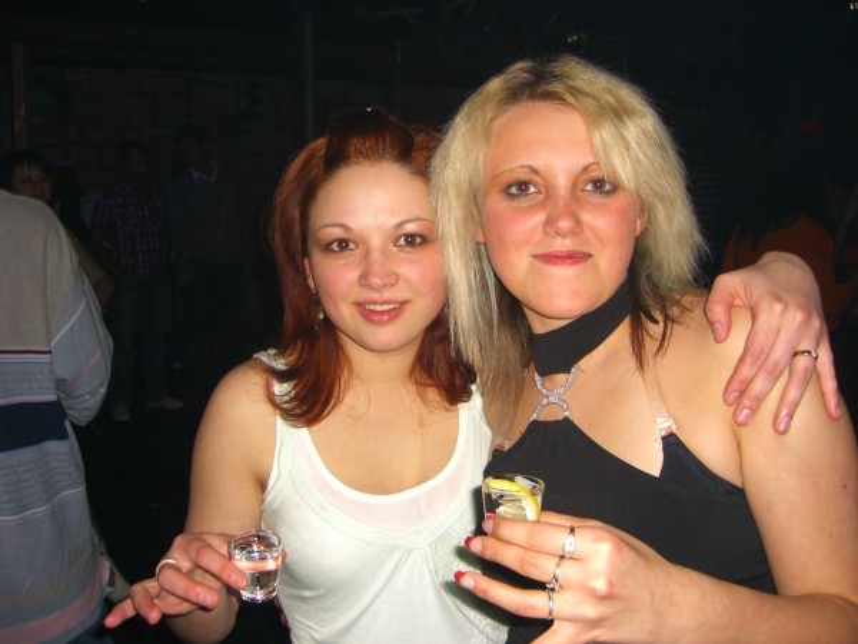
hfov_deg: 49.0
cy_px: 322
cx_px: 429
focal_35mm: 38
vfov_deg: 37.7
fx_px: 942
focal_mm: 7.9
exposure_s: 1/60
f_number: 2.8
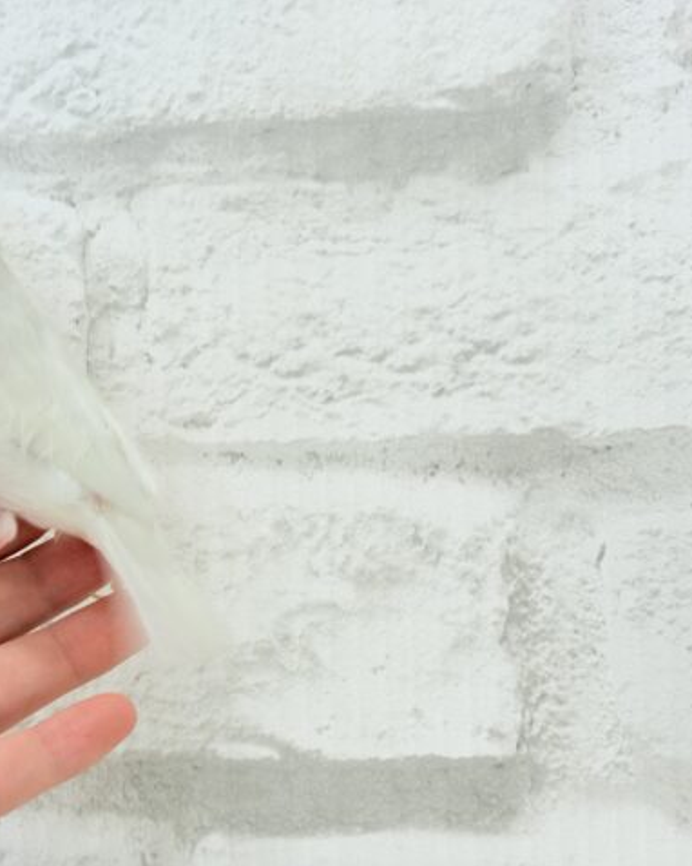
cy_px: 433
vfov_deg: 27.9
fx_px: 1742
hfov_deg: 22.4
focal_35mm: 68
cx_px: 255
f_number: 1.6
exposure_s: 1/50
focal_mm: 5.96
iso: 32
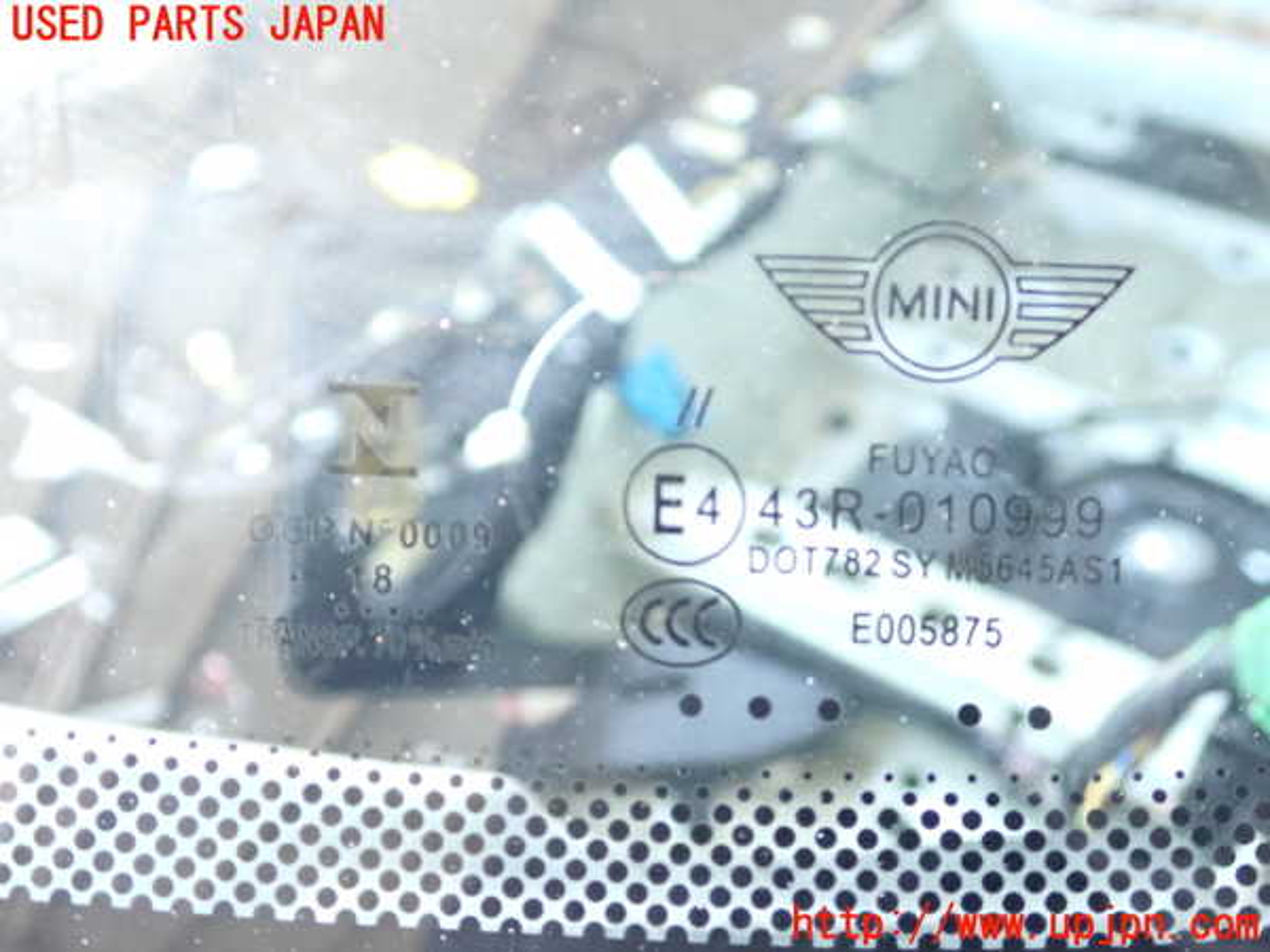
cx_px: 635
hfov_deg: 51.4
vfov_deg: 39.7
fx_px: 1321
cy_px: 476
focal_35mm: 36
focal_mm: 6.37
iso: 3200
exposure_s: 1/100
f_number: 2.5
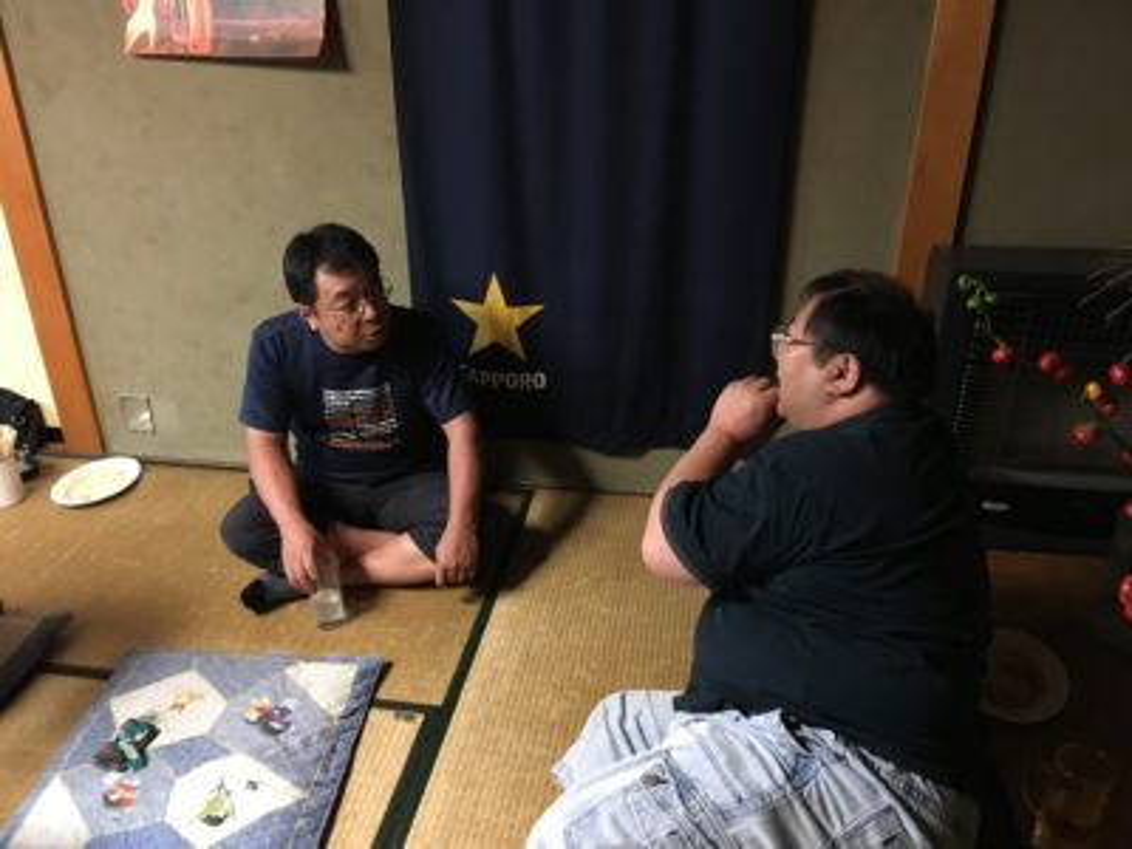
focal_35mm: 29
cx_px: 566
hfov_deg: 61.7
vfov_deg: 48.2
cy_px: 424
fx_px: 948
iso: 400
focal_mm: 4.15
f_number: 2.2
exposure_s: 1/15
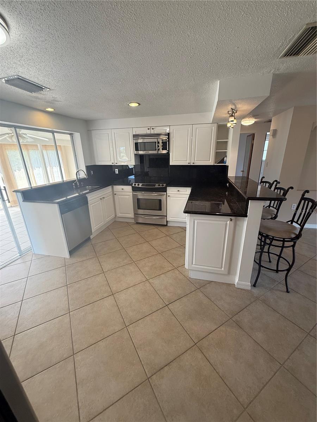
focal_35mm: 14
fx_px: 171
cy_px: 211
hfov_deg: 85.7
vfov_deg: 102.1
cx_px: 158
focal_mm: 2.22
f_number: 2.2
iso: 160
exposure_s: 1/120
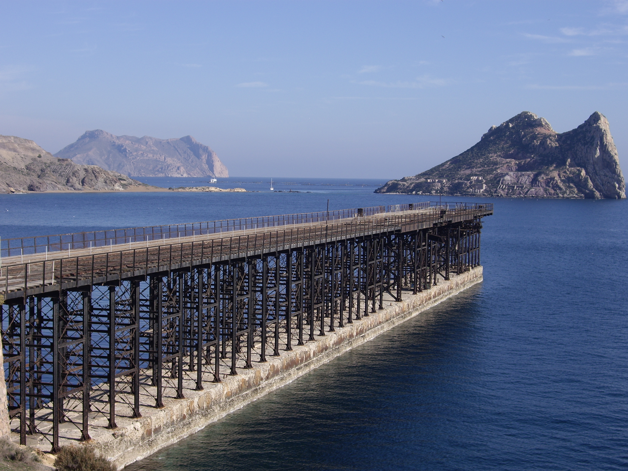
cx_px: 314
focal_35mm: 65
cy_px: 236
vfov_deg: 22.6
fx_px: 1179
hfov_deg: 29.8
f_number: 7.6
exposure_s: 1/160
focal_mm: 13.7
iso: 50
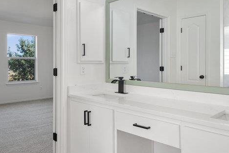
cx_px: 119
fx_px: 191
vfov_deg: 43.4
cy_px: 64
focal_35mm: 30
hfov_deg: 61.9
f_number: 8
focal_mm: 14
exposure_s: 1/4
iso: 100
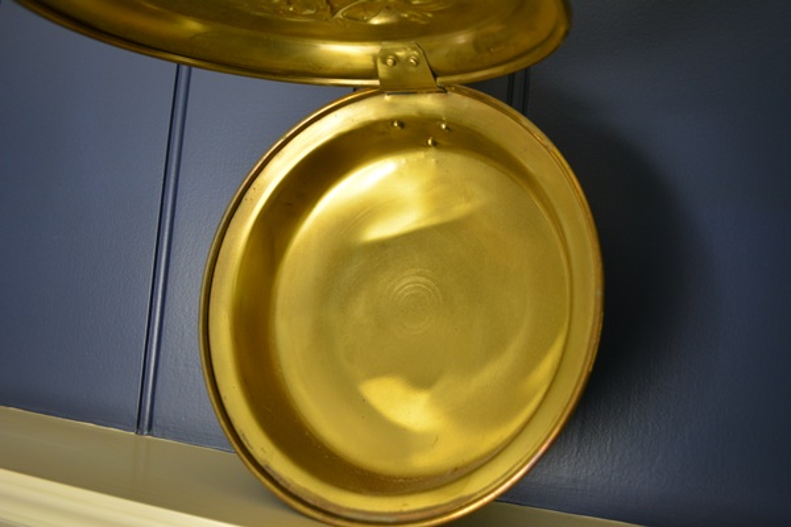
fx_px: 725
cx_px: 396
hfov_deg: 57.2
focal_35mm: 33
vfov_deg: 40.0
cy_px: 264
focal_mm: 22
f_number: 4
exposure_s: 1/60
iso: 800
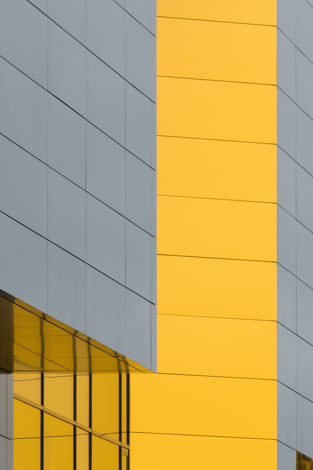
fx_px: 6494
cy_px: 294
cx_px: 102
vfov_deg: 4.1
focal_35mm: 498
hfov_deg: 2.8
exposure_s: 1/500
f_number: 8
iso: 200
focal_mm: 155
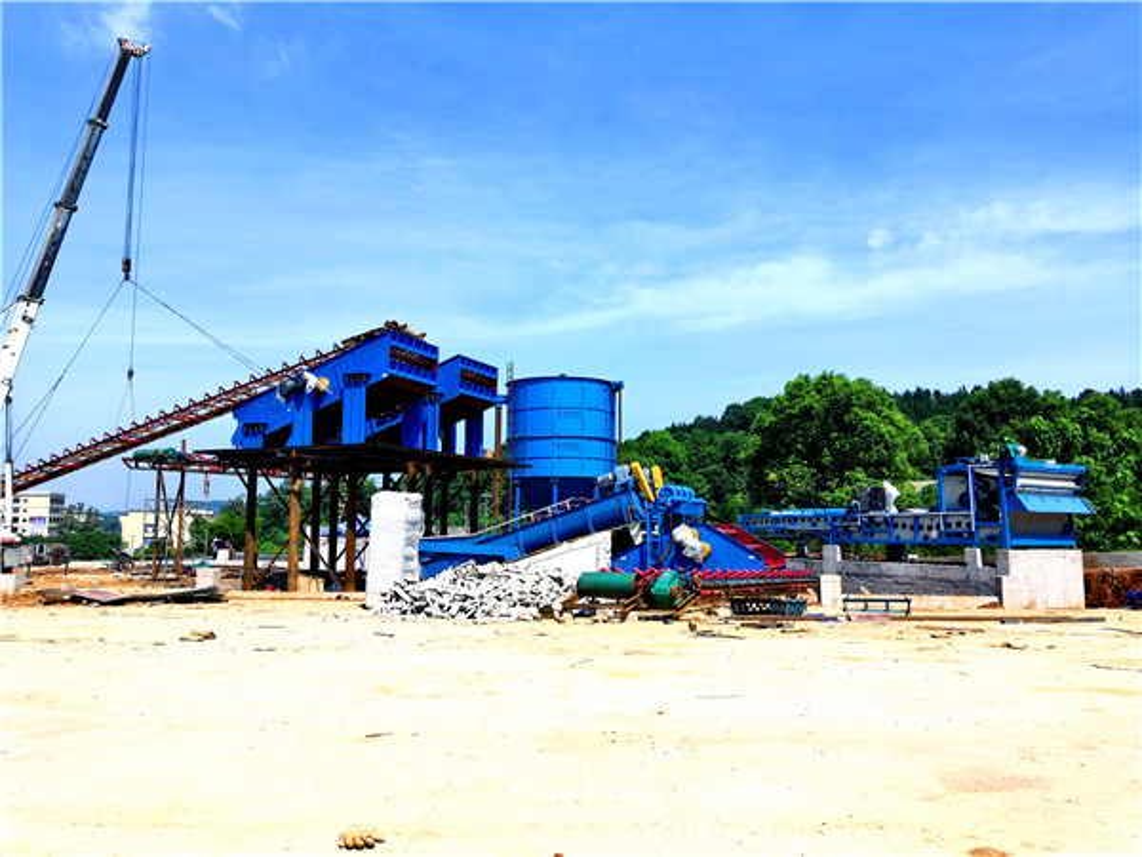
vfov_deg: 51.4
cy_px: 428
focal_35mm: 27
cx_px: 571
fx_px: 891
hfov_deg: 65.3
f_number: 1.8
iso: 50
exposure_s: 1/1013
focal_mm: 3.95
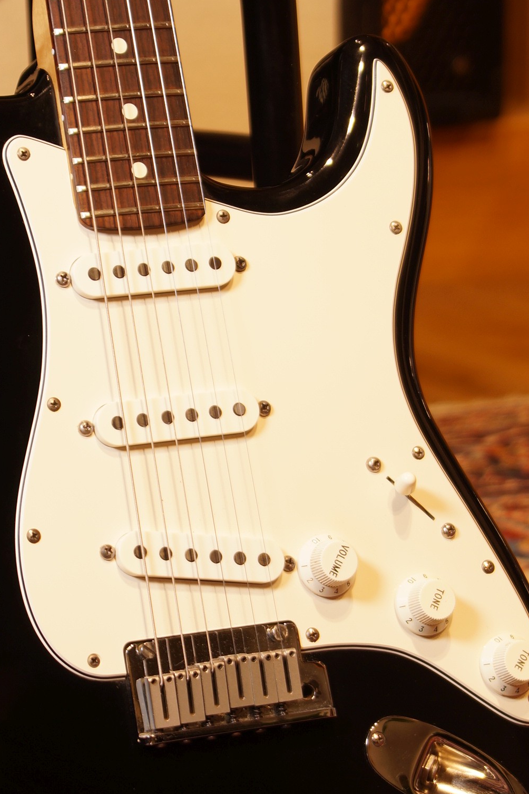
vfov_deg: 13.7
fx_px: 3304
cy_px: 446
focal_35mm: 150
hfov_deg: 9.1
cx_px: 137
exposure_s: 1/15
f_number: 5
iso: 100
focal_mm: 55
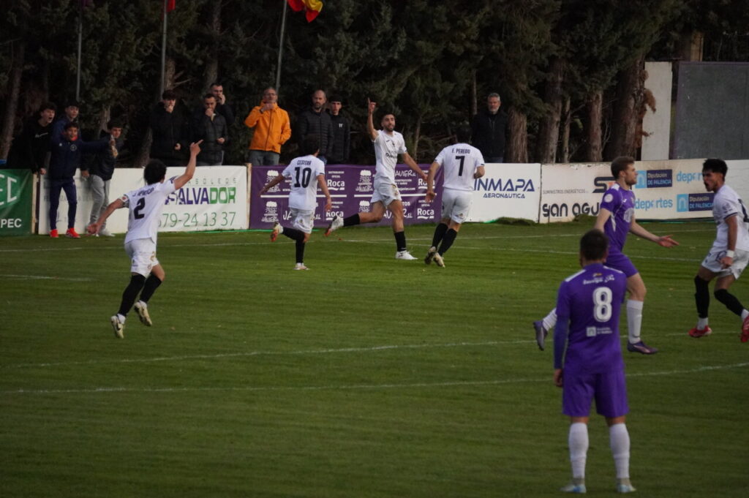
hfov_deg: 6.5
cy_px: 249
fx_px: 6548
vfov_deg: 4.4
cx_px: 374
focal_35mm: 315
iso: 6400
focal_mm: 210
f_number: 6.3
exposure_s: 1/2500
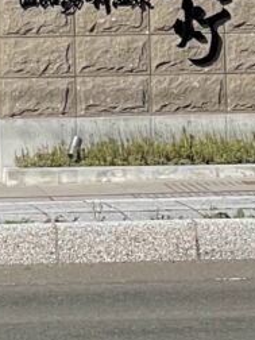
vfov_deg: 6.1
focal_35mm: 306
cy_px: -573
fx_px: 3006
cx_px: 19
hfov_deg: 4.9
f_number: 2
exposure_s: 1/3195
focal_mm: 6
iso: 25
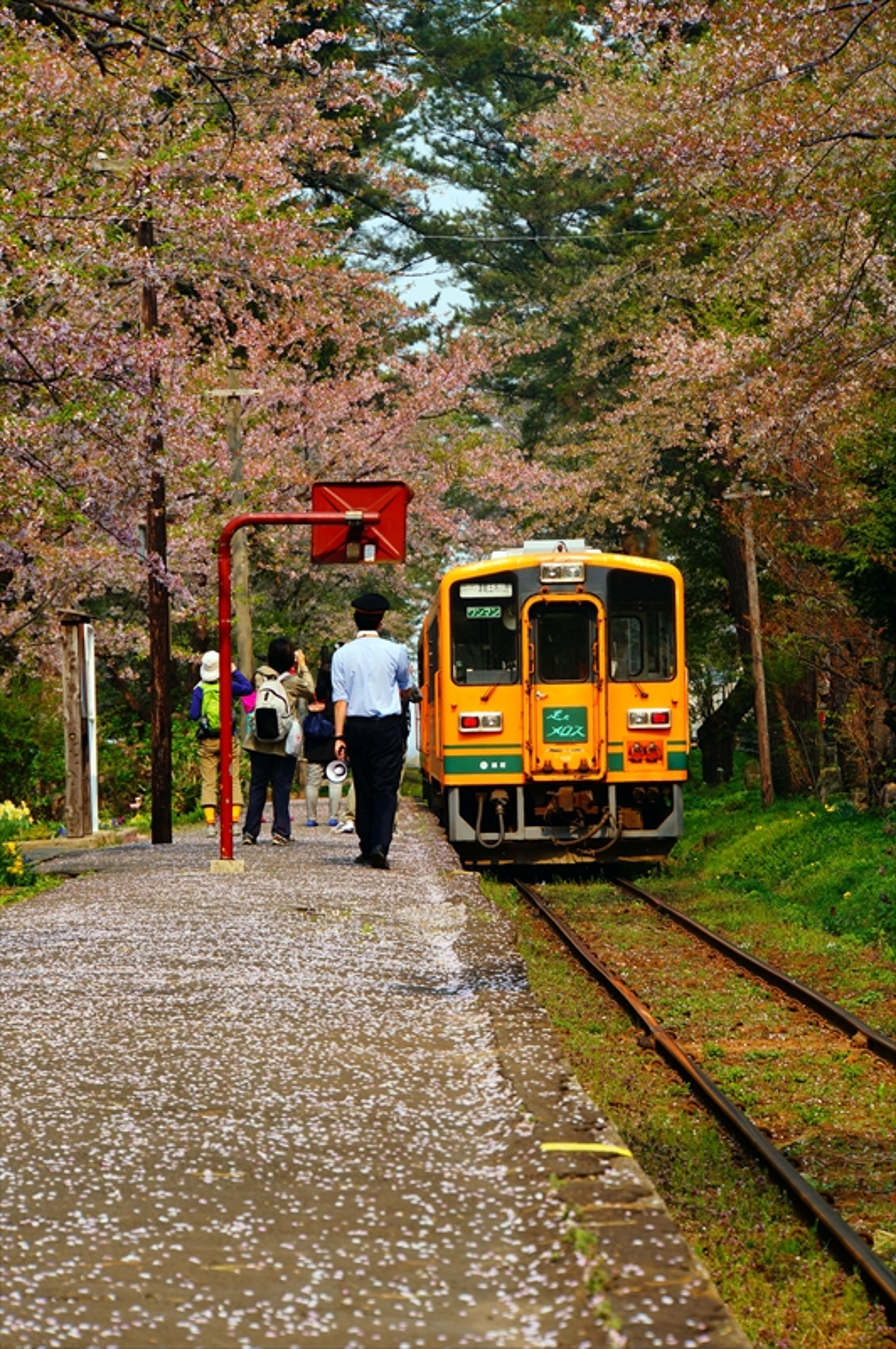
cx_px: 448
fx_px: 4846
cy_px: 674
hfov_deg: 10.6
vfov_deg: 15.8
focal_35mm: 130
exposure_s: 1/160
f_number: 7.1
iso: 100
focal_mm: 86.4
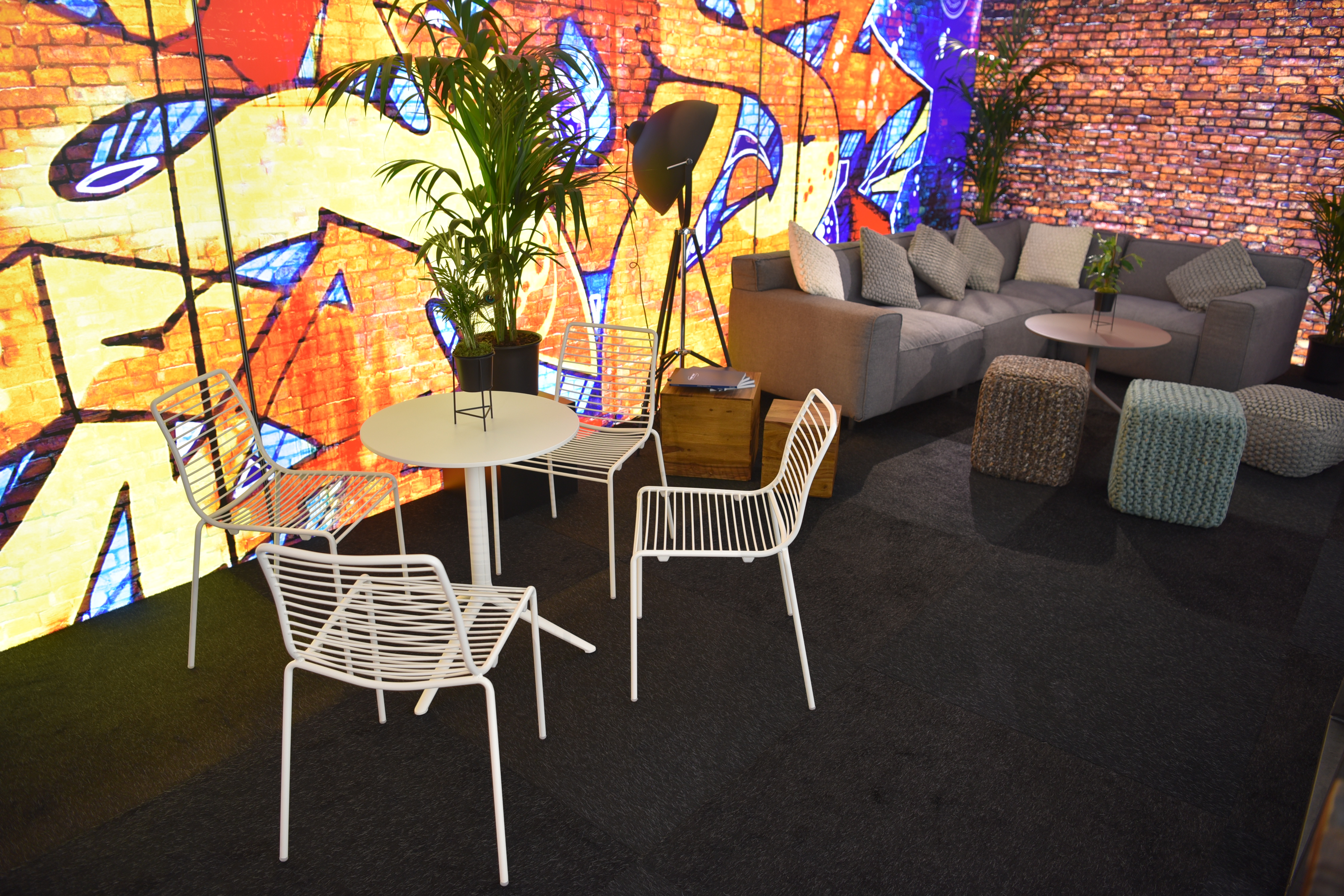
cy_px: 448
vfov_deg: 53.1
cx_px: 672
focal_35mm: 24
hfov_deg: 73.7
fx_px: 896
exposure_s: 1/60
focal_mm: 24
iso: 320
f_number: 2.8
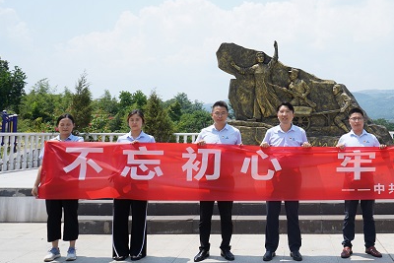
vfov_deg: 31.5
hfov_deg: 44.8
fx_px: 460
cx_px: 295
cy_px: 76
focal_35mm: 42
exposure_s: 1/250
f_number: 8
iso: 100
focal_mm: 28
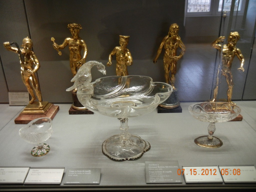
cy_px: 96
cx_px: 128
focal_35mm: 30
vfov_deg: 46.8
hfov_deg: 60.0
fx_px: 222
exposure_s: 1/18
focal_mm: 5.4
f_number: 3.5
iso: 400
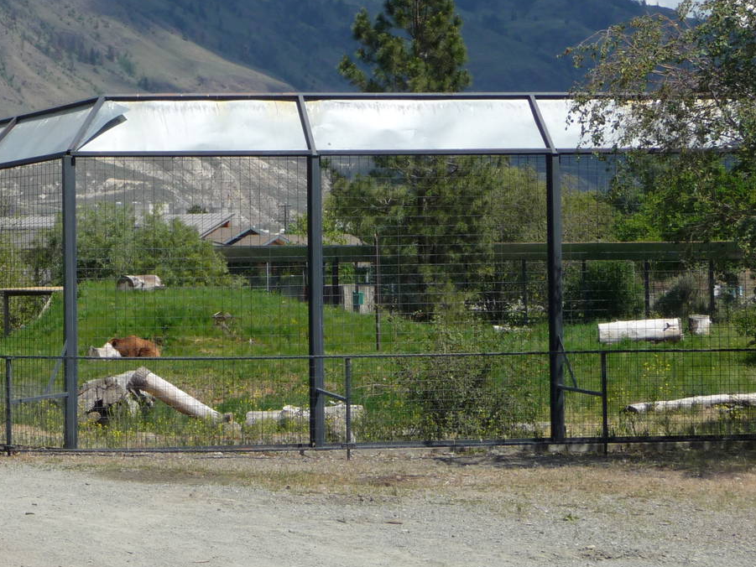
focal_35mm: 119
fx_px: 2599
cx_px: 155
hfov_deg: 16.4
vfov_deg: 12.4
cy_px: 196
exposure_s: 1/800
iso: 100
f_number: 4.5
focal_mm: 11.3
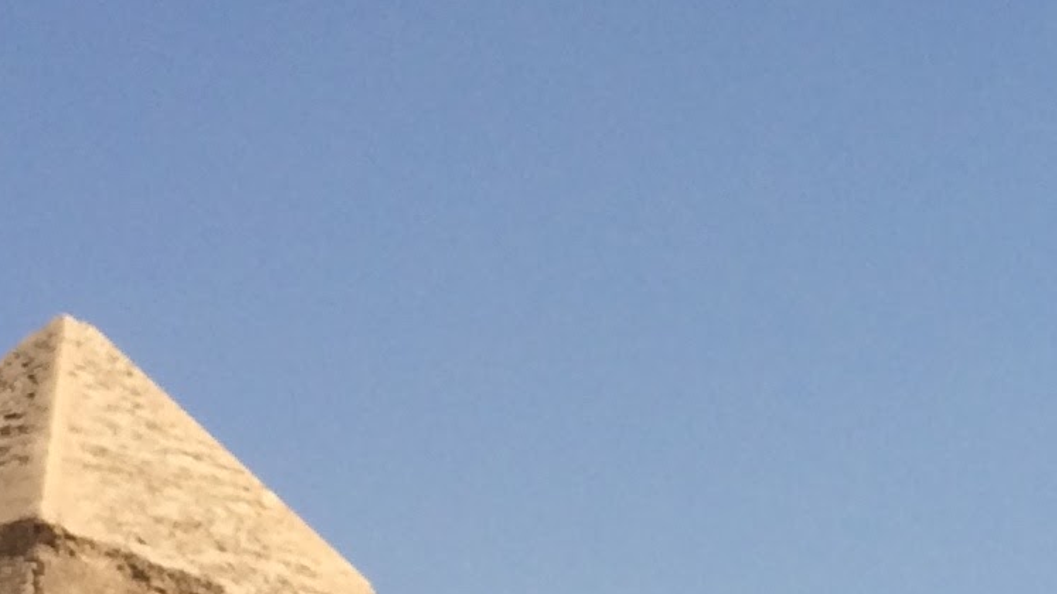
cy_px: 846
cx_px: 877
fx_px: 3867
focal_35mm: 138
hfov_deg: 15.4
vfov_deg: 8.6
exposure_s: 1/3425
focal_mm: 4.15
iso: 32
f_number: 2.2
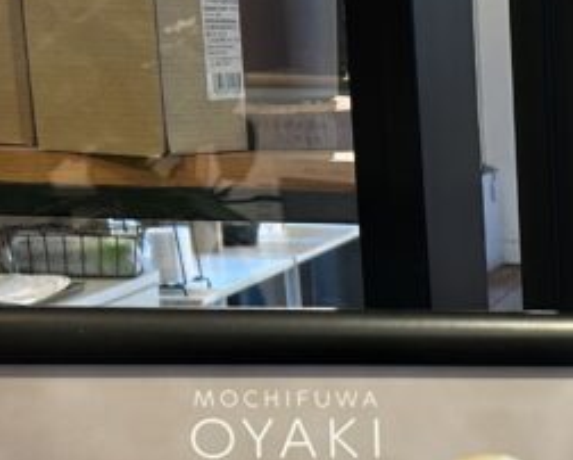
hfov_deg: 16.4
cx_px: 941
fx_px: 1748
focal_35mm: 103
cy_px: 515
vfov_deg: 14.6
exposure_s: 1/60
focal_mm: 5.7
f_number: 1.5
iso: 125
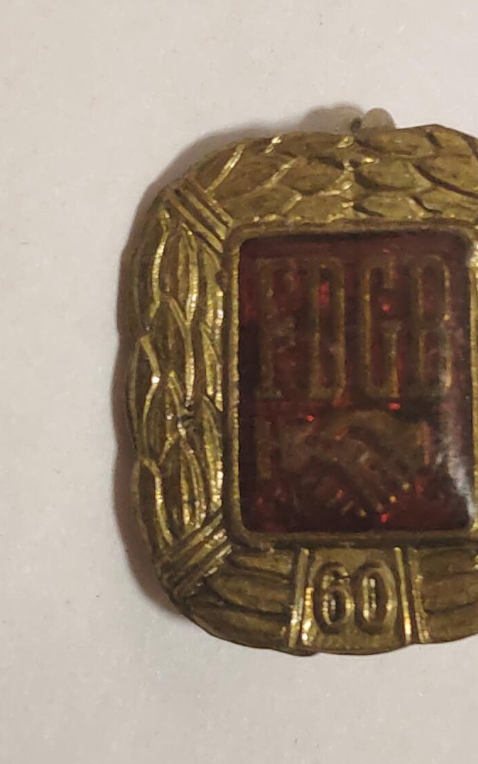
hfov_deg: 11.3
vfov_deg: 18.0
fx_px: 2417
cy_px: 399
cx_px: 333
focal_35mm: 116
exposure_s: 1/33
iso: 500
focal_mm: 5.52
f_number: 1.95
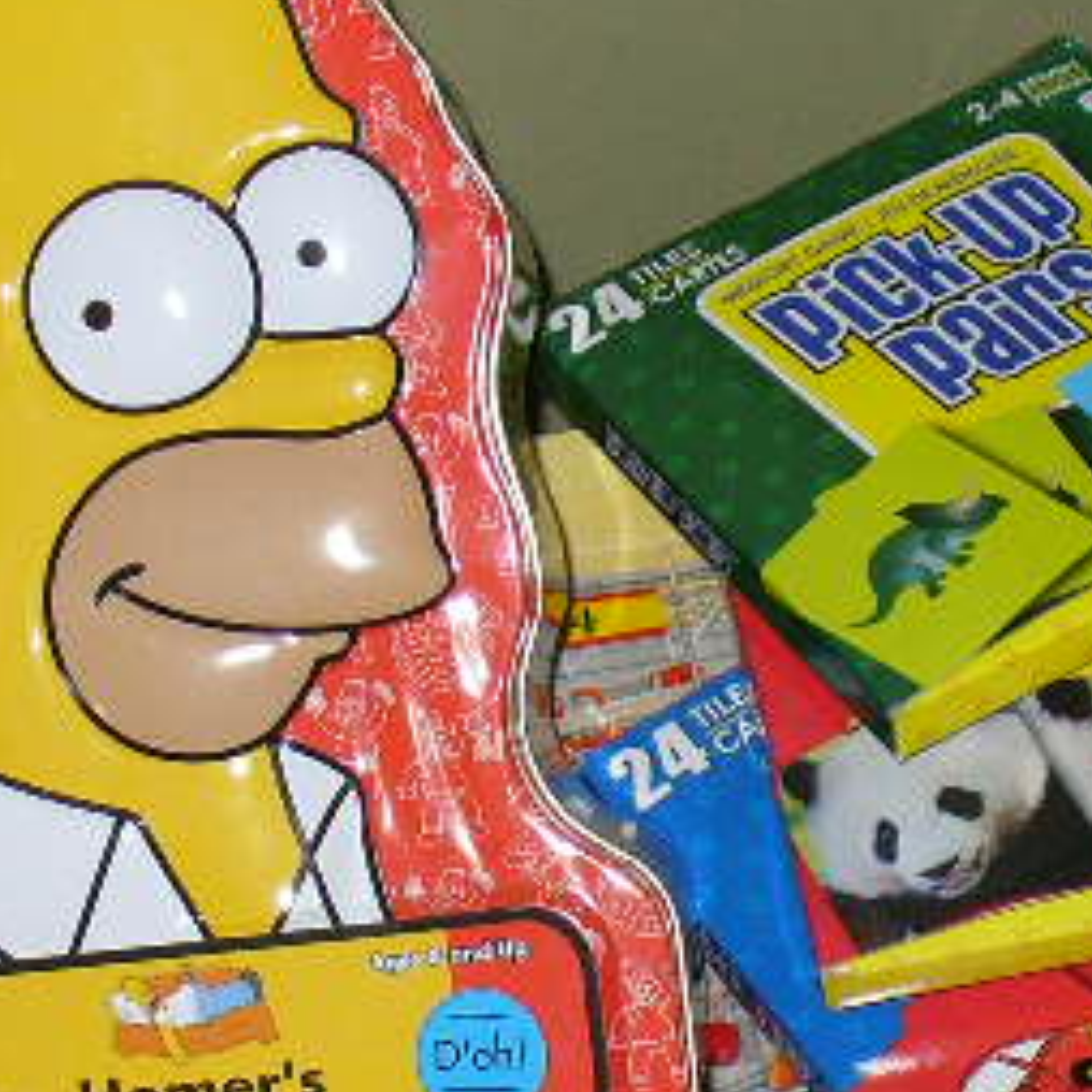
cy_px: 834
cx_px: 739
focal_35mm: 116
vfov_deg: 15.0
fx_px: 4140
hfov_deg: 15.0
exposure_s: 1/30
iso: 100
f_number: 2.9
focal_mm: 7
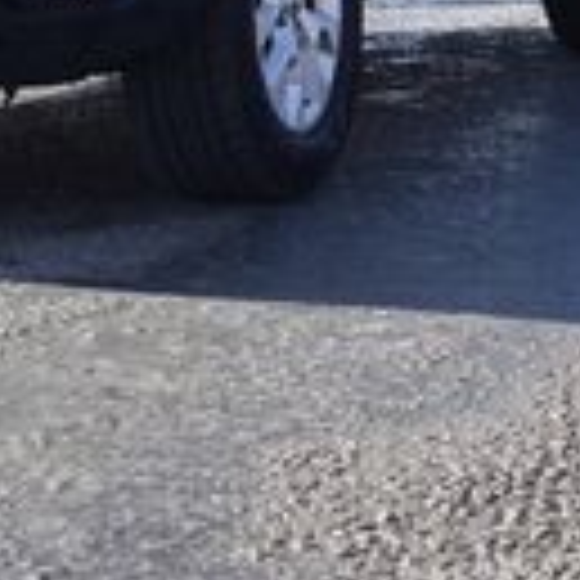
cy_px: -232
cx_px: 742
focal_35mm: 199
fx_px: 3781
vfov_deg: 8.6
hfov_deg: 8.6
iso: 200
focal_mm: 27
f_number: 5
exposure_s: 1/640
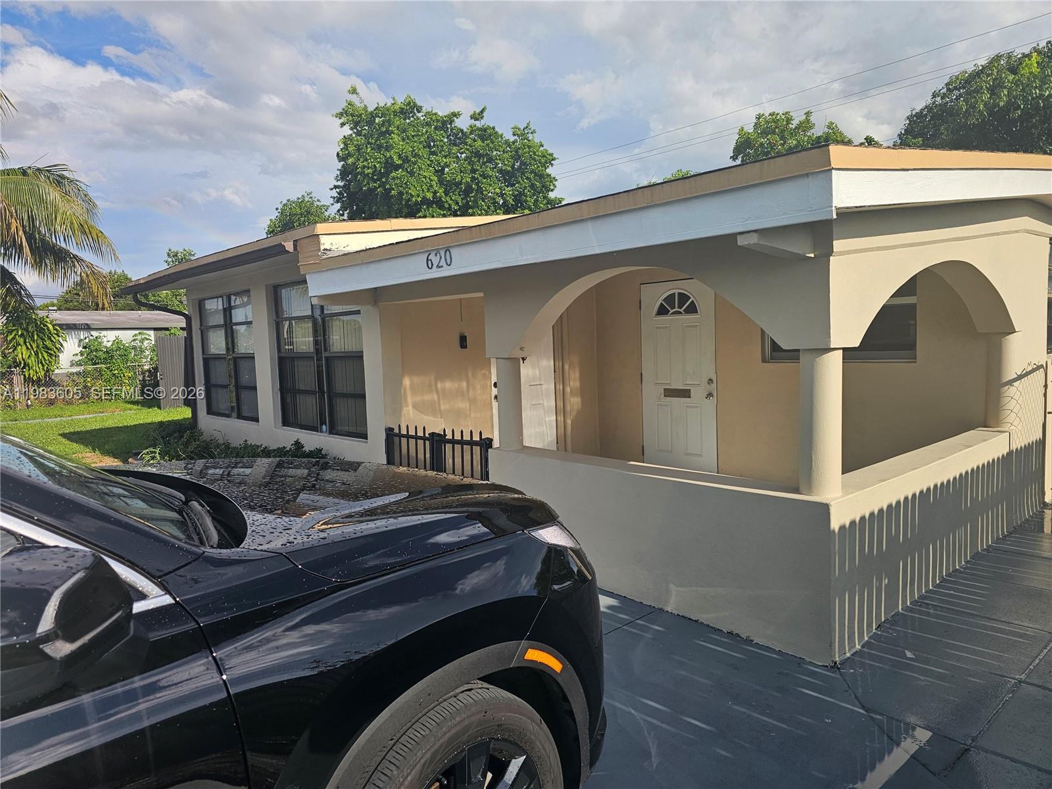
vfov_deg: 58.9
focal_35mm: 23
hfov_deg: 73.9
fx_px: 699
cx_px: 526
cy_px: 394
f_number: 1.7
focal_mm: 6.3
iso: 20
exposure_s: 1/1142
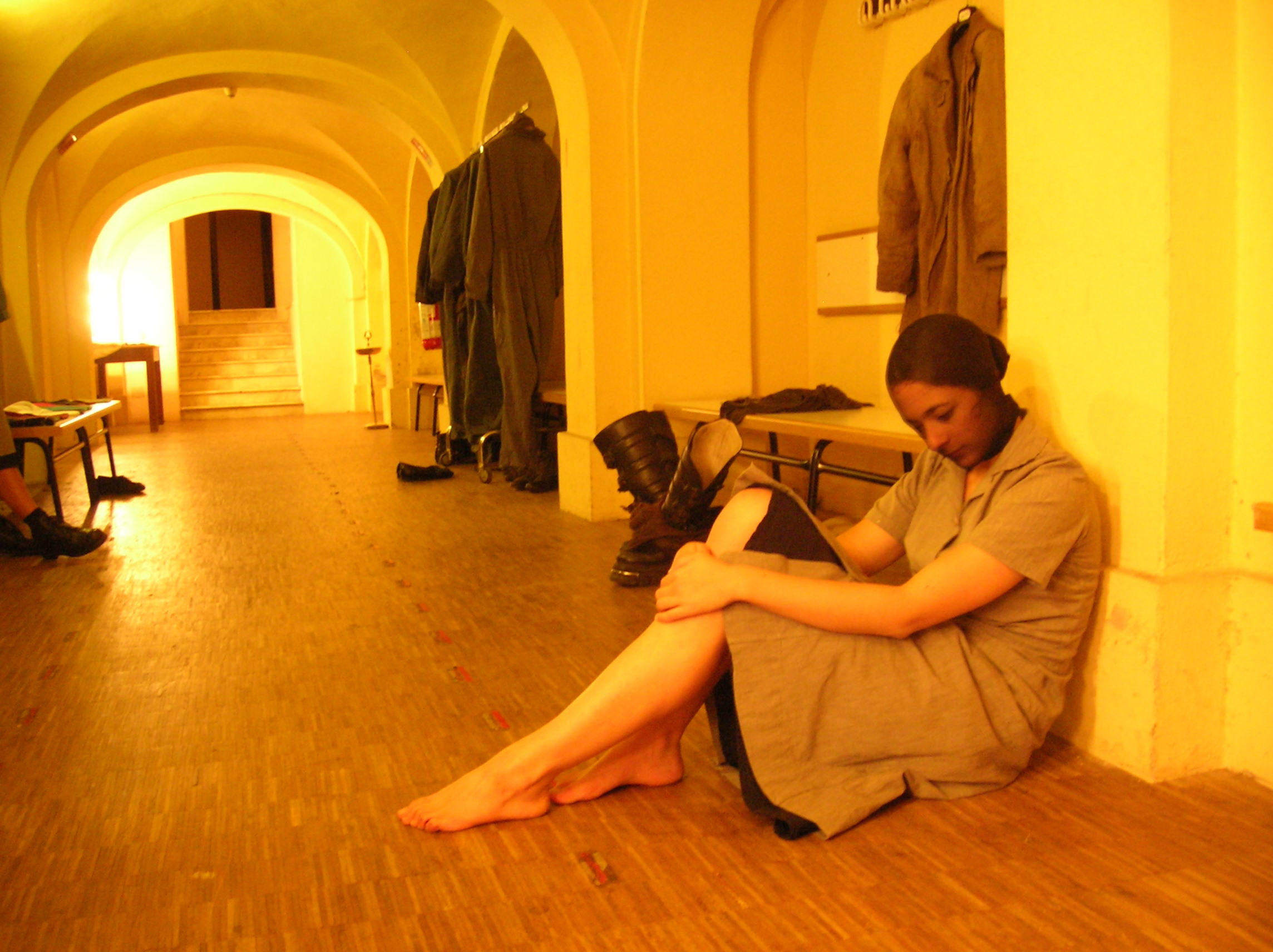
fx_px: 1249
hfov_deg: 54.0
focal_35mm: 34
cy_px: 476
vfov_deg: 41.7
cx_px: 636
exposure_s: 1/1.5
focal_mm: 5.7
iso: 200
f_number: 2.9
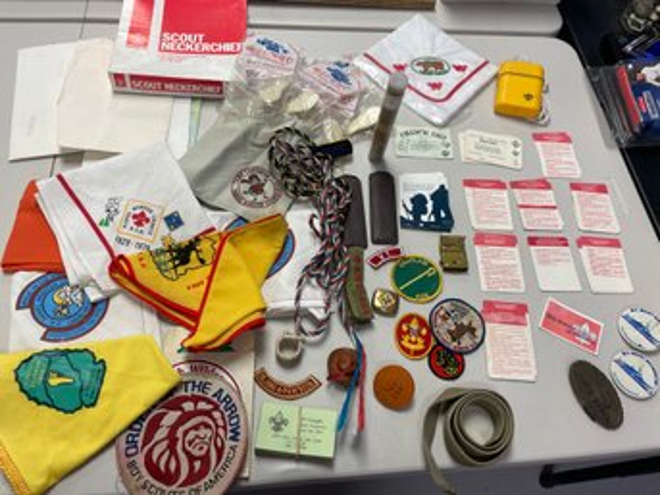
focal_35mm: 26
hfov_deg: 67.3
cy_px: 248
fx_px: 496
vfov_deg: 53.0
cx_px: 330
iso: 125
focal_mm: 4.2
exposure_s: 1/120
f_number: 1.6
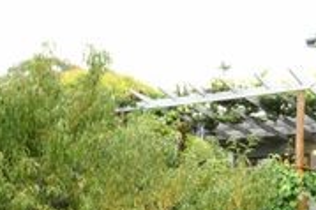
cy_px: 172
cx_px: 380
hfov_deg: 32.6
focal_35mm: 50
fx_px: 438
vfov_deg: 26.4
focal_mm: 19
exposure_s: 1.3
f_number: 22
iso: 64
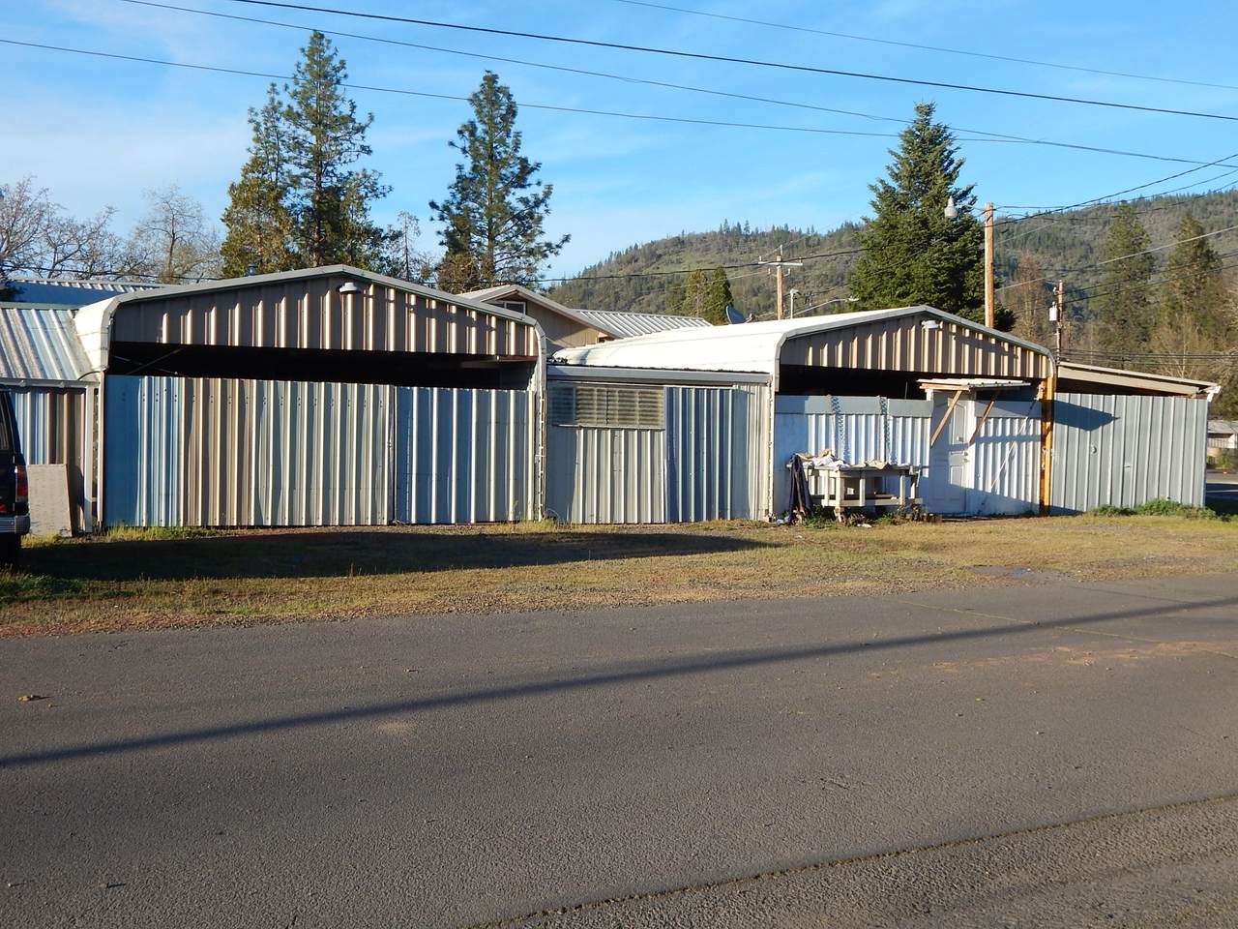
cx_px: 619
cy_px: 464
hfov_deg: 43.9
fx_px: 1538
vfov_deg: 33.6
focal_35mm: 43
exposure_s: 1/800
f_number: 3.6
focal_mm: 7.7
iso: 125
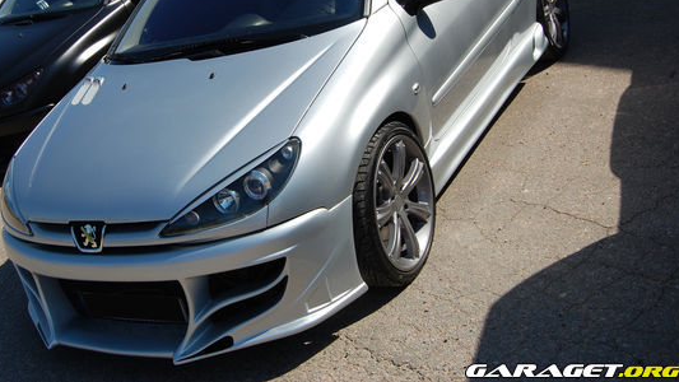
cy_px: 112
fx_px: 882
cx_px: 276
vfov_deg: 24.3
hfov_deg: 41.9
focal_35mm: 49
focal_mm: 26
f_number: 10
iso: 200
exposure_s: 1/400
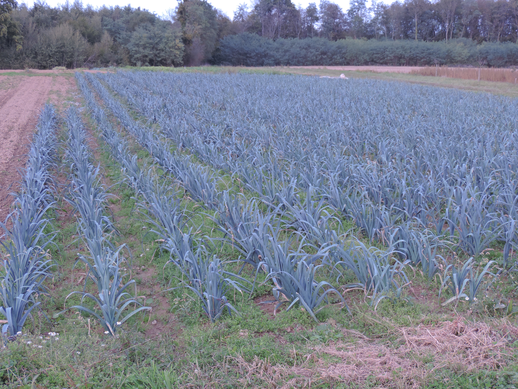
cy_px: 194
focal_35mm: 55
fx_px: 823
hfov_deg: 34.9
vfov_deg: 26.6
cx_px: 259
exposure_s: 1/100
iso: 80
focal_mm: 9.8
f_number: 3.7
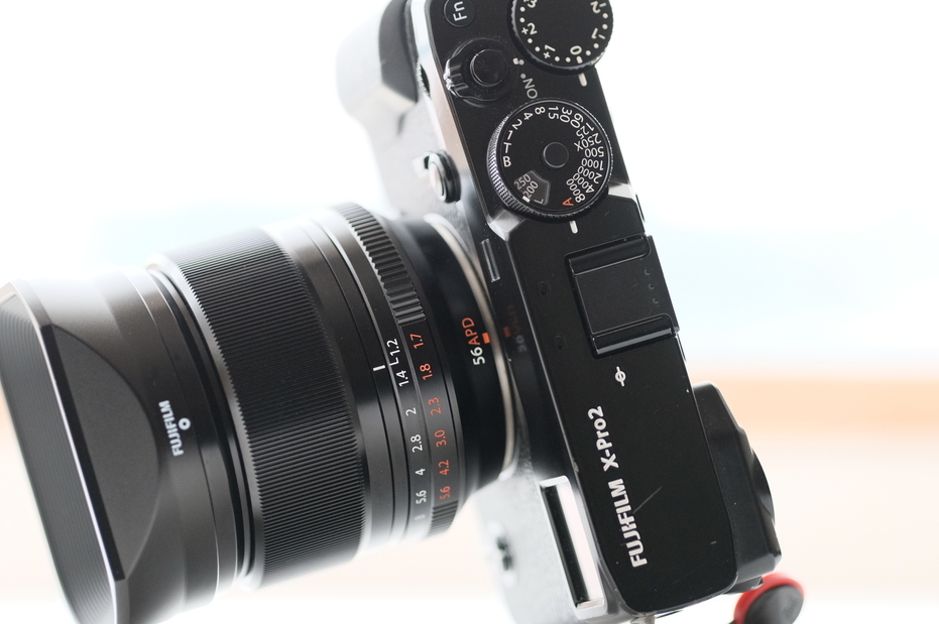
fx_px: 4534
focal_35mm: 174
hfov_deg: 11.8
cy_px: 330
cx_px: 471
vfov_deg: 7.9
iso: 1600
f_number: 2
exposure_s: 1/240
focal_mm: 90
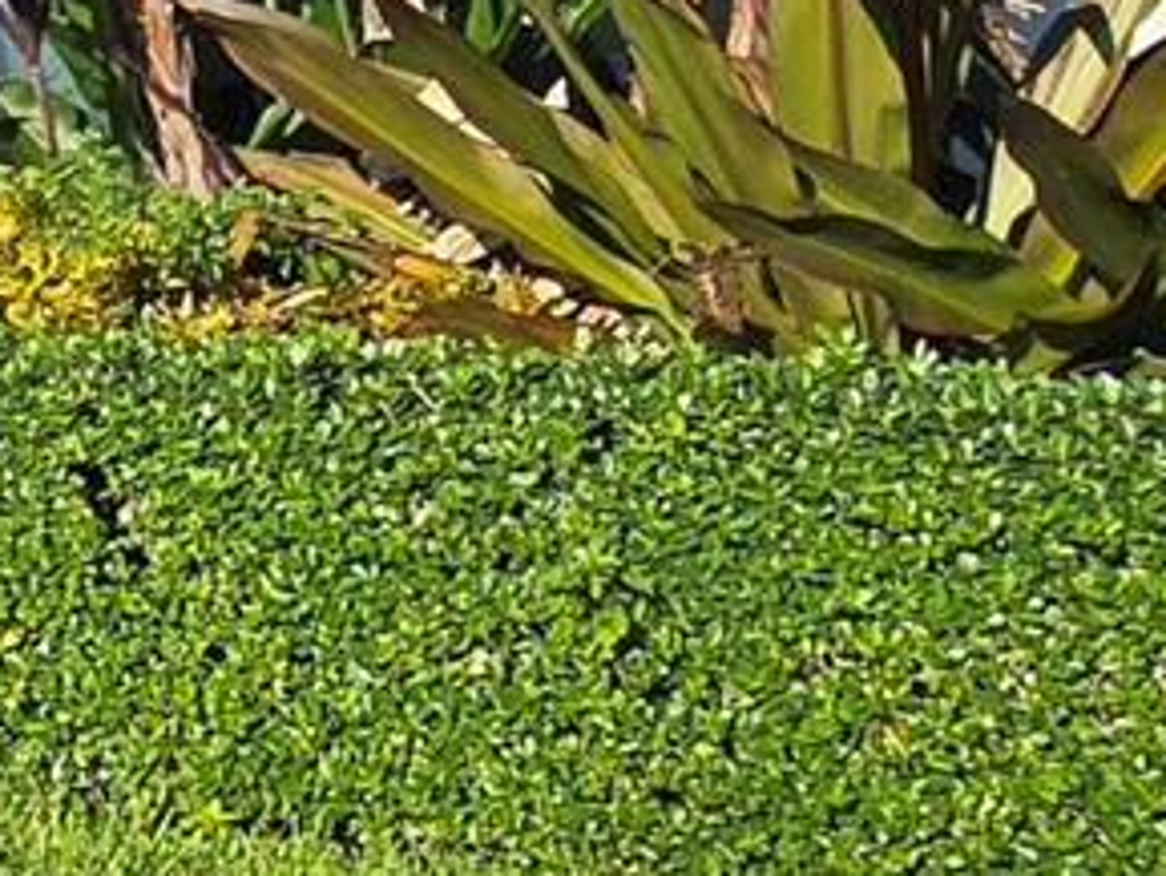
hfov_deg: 15.3
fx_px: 3100
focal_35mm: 92
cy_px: -214
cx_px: -1412
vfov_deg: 15.4
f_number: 2.2
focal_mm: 2.2
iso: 50
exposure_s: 1/2417
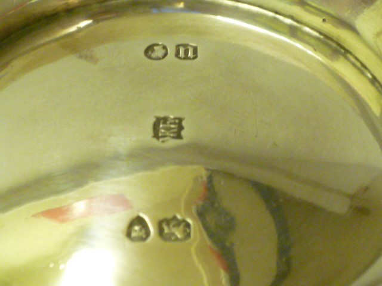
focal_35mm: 150
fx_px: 1655
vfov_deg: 9.9
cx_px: 191
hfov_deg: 13.2
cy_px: 143
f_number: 5.6
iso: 400
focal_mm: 13.6
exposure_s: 1/30
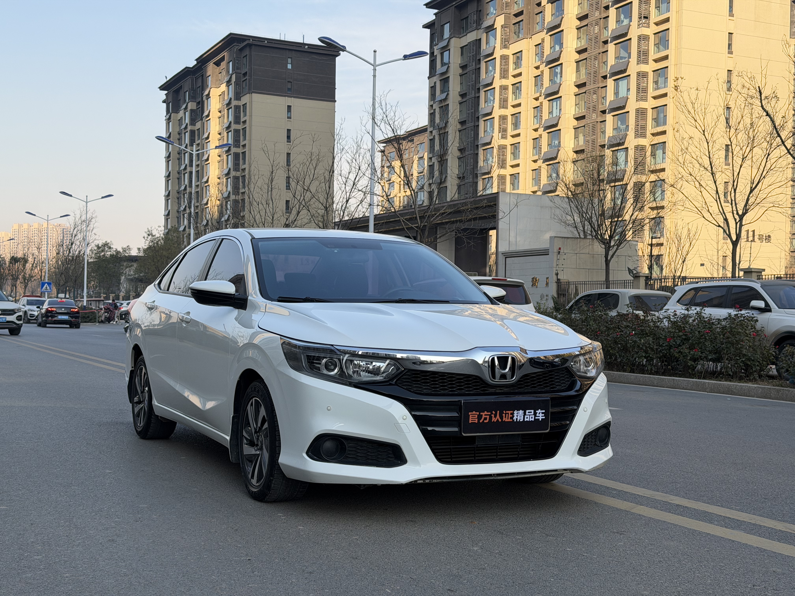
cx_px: 398
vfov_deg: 30.3
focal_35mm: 48
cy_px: 298
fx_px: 1102
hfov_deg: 39.7
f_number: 1.78
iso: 64
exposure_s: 1/2033
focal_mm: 6.76
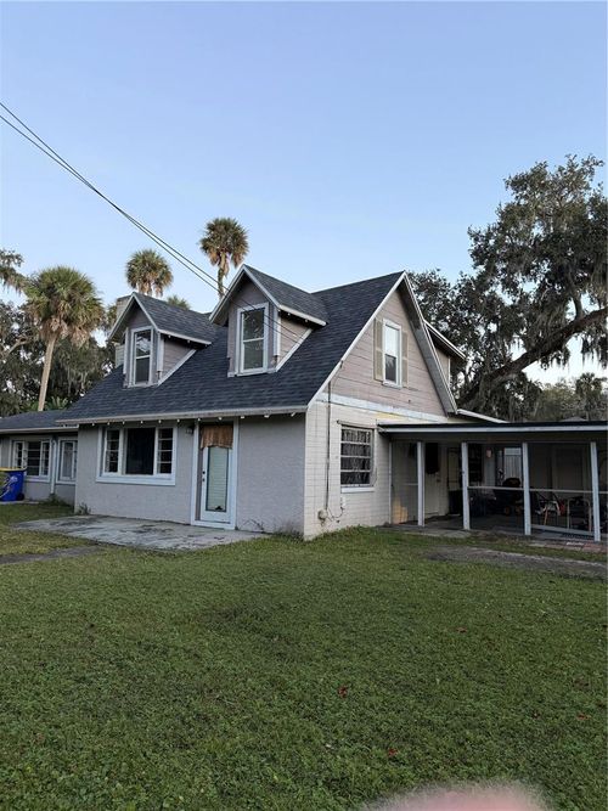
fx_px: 562
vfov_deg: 71.6
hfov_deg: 56.8
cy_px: 406
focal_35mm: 24
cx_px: 304
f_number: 1.78
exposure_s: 1/63
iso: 200
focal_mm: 6.76
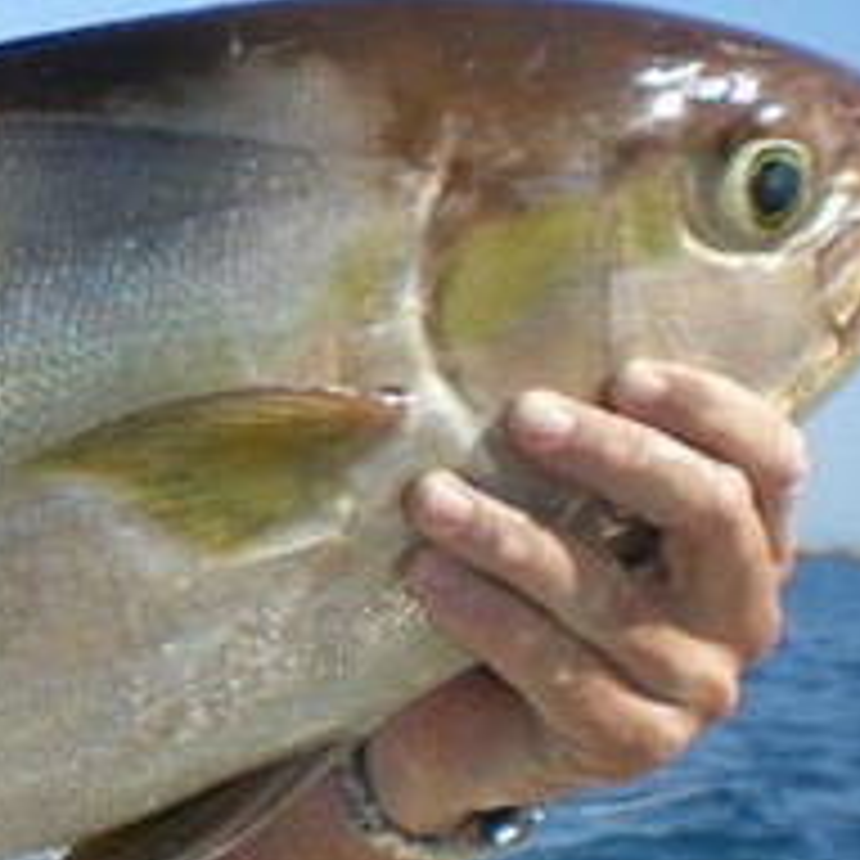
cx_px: -414
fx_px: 2951
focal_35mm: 105
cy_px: 230
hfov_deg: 15.4
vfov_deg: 16.5
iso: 50
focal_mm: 6.3
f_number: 4.6
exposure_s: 1/320
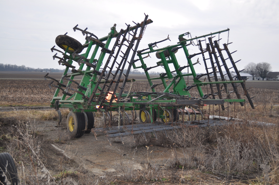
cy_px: 92
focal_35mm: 42
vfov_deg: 31.8
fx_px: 325
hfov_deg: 46.4
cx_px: 140
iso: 200
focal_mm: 28
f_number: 4.5
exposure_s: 1/200
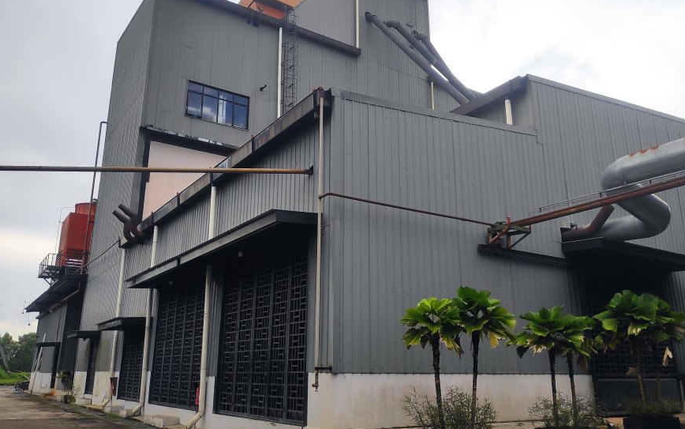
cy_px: 205
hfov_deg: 72.5
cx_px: 339
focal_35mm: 25
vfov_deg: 49.3
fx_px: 467
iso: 100
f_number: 1.9
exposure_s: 1/2442
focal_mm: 3.94
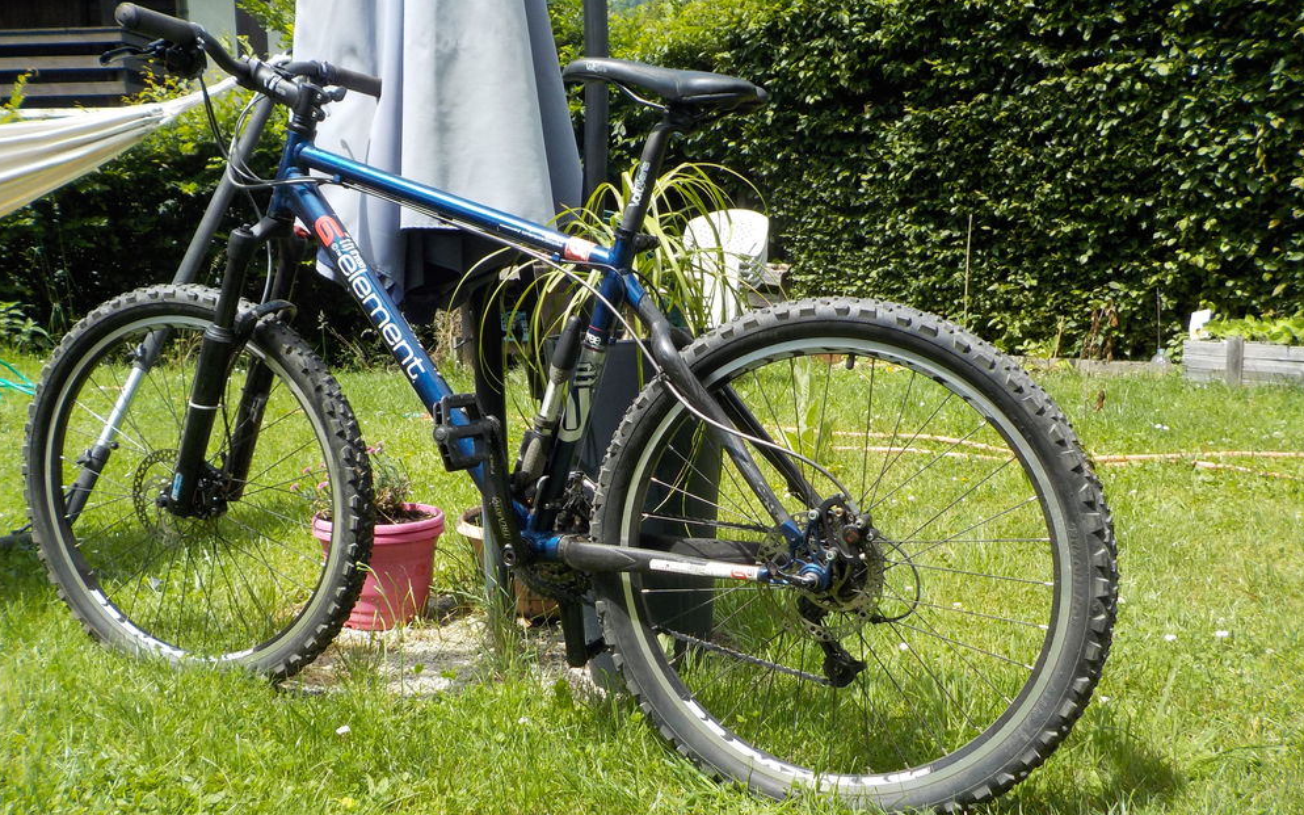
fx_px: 1137
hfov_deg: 59.7
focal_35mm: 32
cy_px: 469
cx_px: 652
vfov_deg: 39.3
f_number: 3.3
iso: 125
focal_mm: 4.1
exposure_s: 1/500
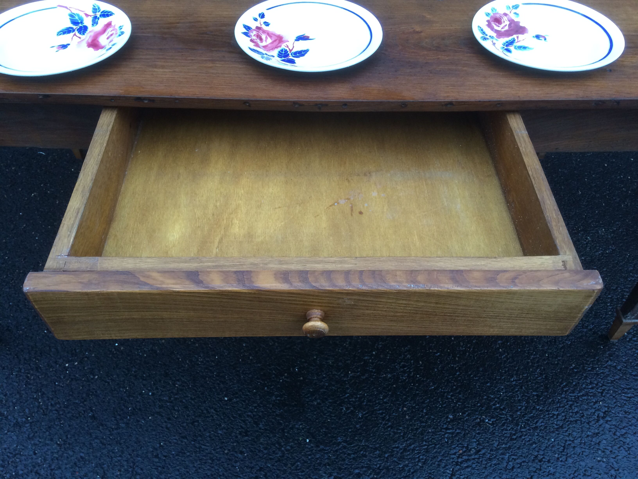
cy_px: 240
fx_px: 534
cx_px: 319
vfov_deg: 48.2
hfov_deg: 61.7
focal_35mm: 29
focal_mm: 4.15
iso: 64
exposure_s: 1/33
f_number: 2.2
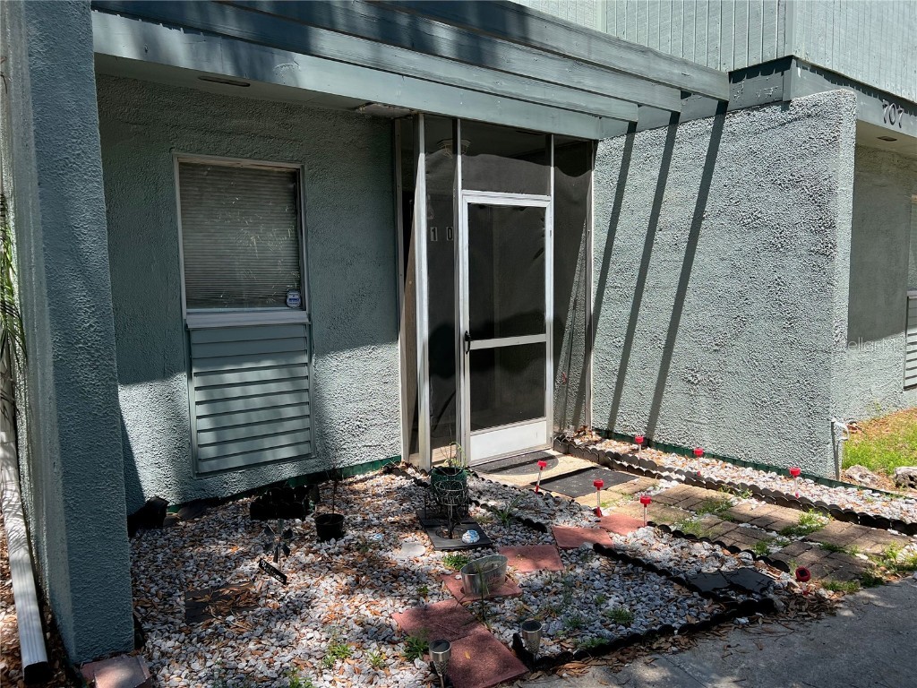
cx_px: 458
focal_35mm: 26
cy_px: 344
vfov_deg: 53.1
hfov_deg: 67.3
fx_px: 689
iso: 50
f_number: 1.5
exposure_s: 1/1266
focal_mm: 5.7
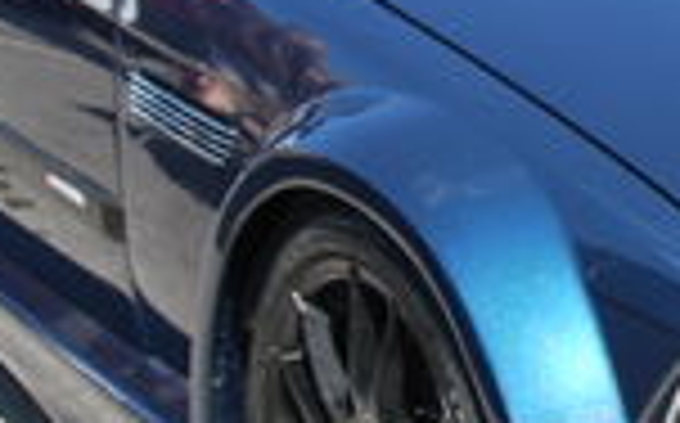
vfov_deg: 7.4
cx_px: 833
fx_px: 3243
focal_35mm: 175
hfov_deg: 11.7
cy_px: 36
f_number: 6.3
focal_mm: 27
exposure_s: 1/160
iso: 100
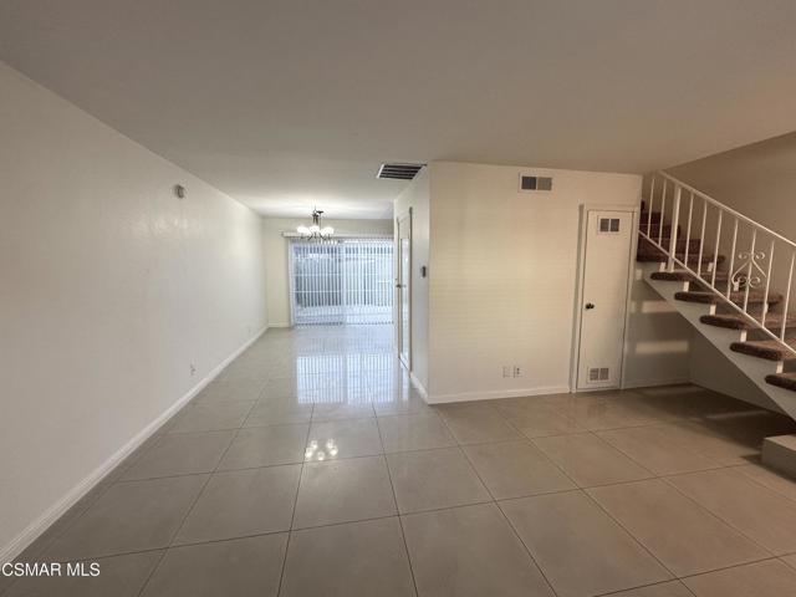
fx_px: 322
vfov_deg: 85.7
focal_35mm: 14
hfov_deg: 102.1
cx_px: 398
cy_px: 298
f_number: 2.2
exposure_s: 1/120
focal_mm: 2.22
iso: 125
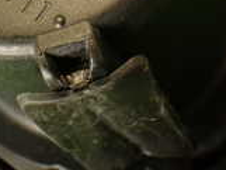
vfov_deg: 12.2
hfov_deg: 16.5
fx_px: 778
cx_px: 76
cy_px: -20
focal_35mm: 119
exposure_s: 1/30
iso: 320
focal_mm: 5.79
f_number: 2.4
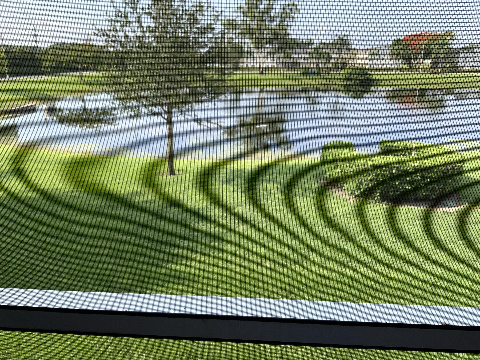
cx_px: 240
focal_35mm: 29
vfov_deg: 48.2
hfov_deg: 61.7
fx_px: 402
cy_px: 180
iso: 16
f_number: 1.8
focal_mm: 3
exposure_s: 1/593
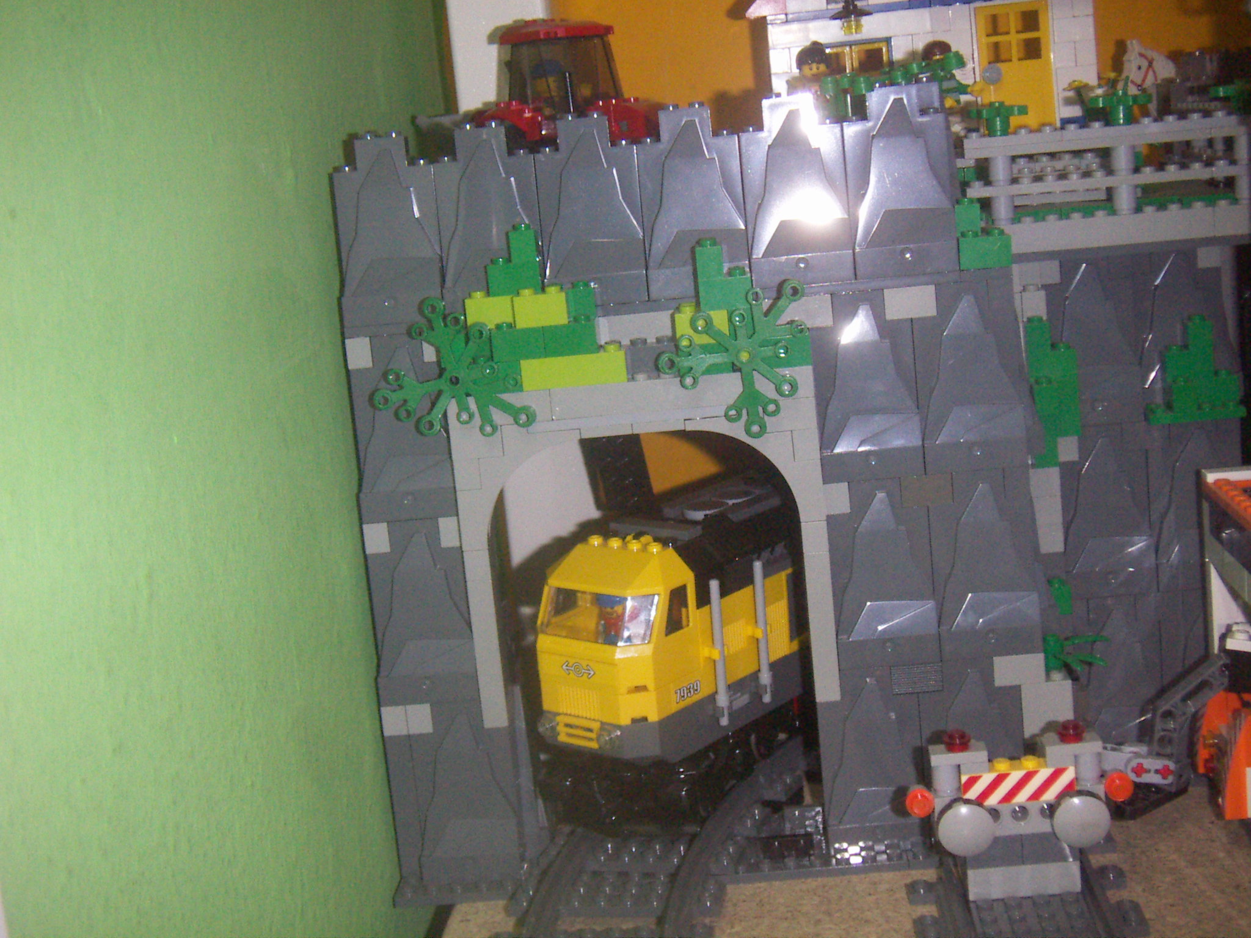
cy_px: 469
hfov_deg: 42.9
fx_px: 1590
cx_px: 626
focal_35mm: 44
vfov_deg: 32.9
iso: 200
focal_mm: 5.8
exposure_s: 1/50
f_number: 2.8
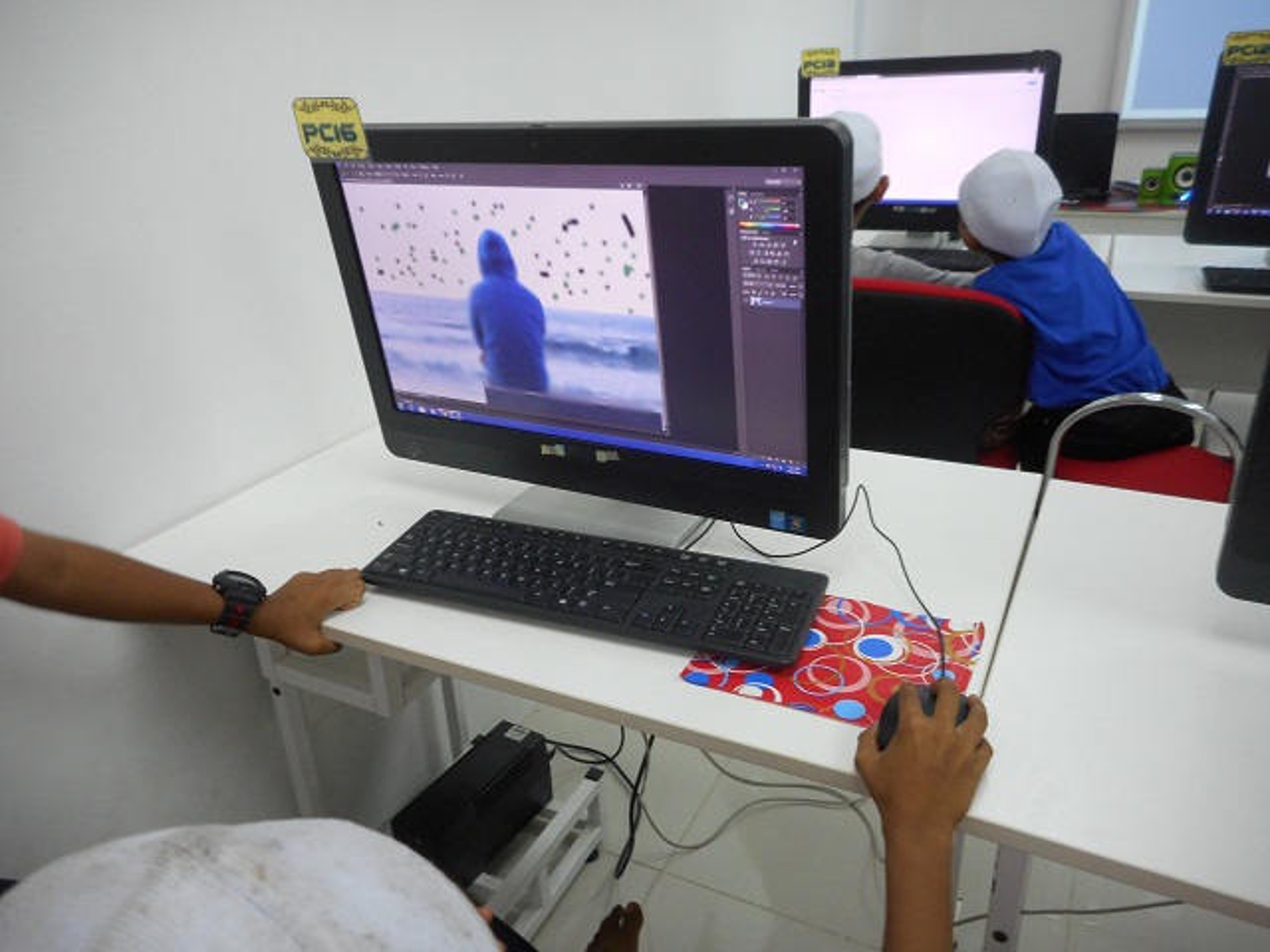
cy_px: 476
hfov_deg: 69.4
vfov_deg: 54.9
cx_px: 635
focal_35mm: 25
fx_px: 917
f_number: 3.7
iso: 250
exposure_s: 1/30
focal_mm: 4.5
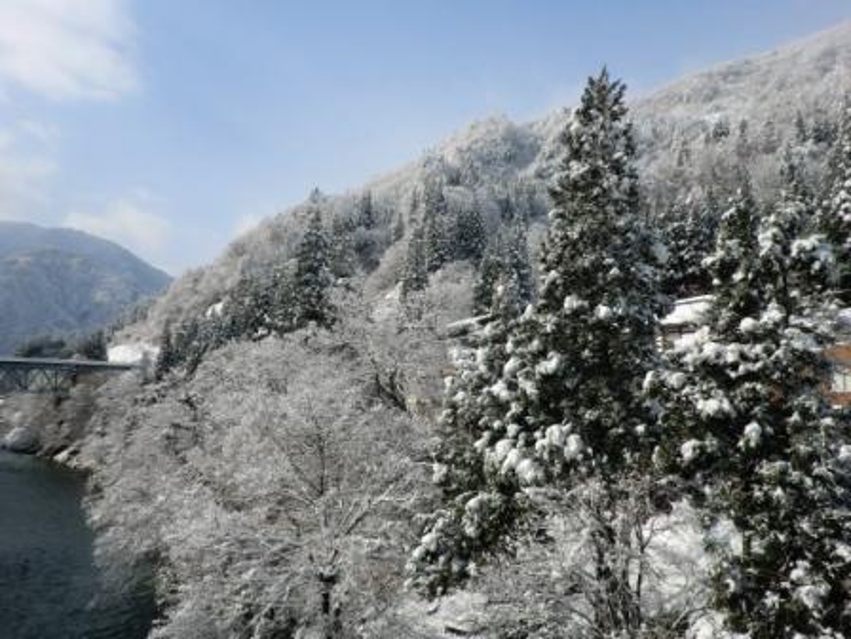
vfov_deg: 53.1
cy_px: 320
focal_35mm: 26
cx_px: 426
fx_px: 639
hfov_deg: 67.3
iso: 50
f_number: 7.9
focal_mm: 4.7
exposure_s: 1/200
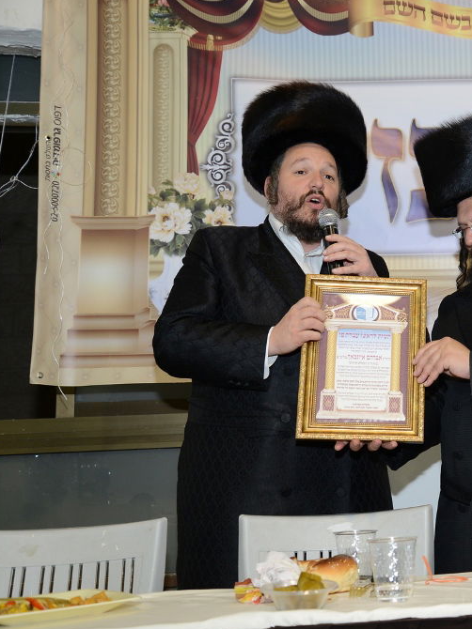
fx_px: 910
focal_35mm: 50
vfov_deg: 38.2
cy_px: 317
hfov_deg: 27.5
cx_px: 470
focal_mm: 34
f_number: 5
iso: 800
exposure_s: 1/125
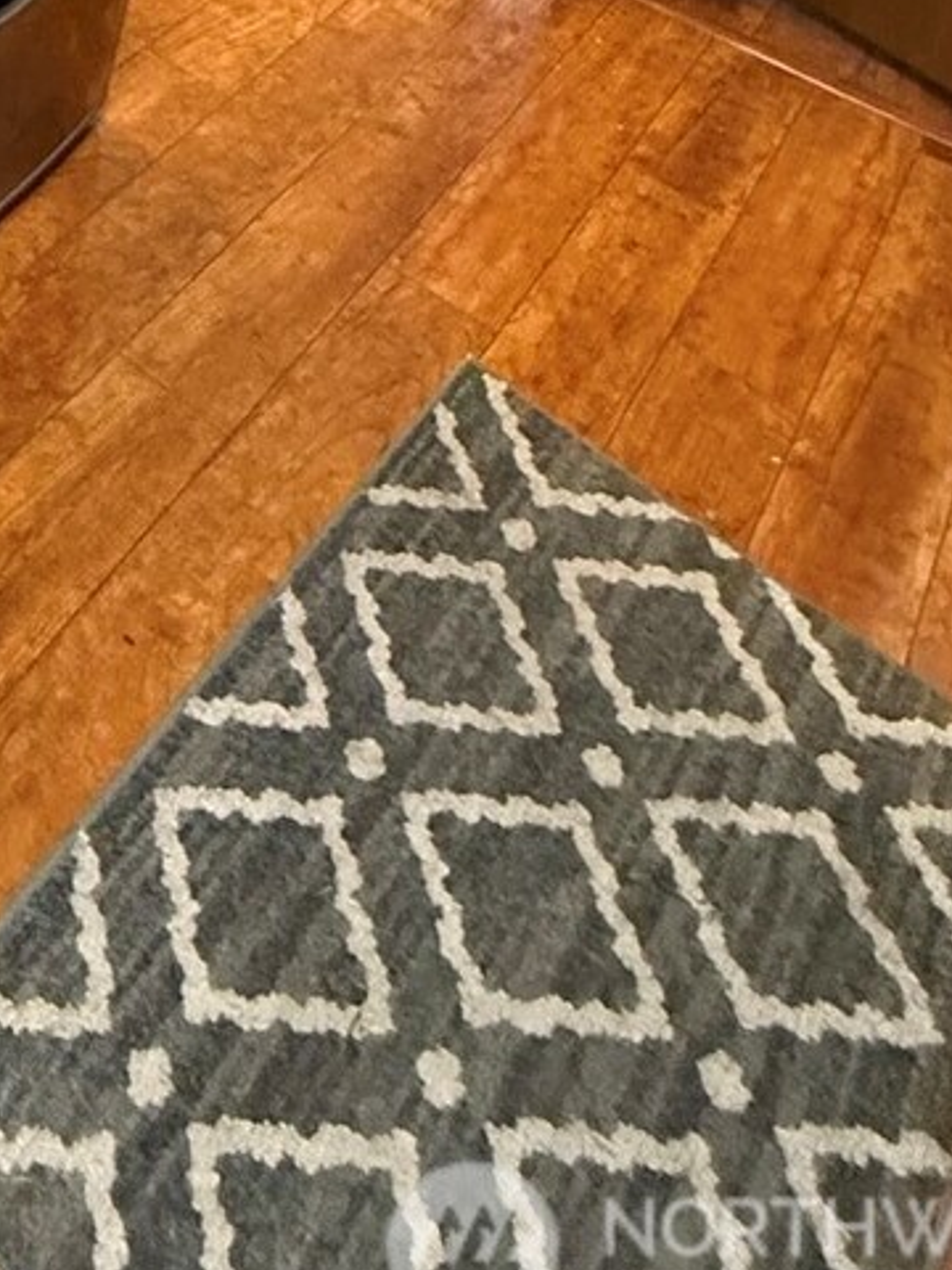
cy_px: -534
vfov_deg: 30.4
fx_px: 1540
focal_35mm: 42
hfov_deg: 29.0
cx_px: -233
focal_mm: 2.22
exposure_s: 1/60
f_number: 2.2
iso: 800
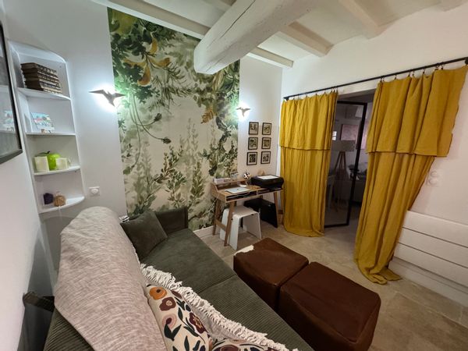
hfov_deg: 102.1
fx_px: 189
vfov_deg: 85.7
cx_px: 234
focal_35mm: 14
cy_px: 176
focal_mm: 2.22
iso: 1000
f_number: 2.2
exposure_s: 1/50
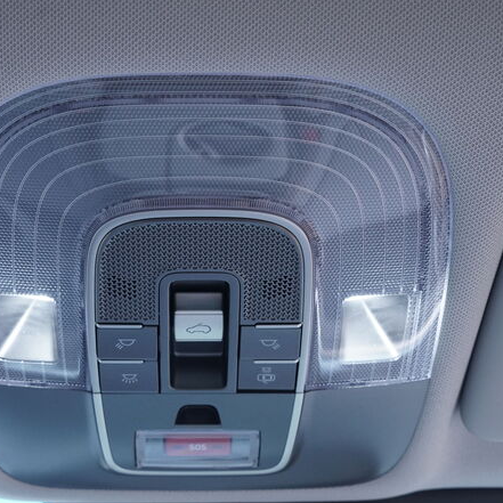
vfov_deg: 25.7
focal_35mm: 67
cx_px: 202
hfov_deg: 25.7
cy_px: 285
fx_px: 1101
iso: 2500
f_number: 7.1
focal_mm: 42
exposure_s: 1/125
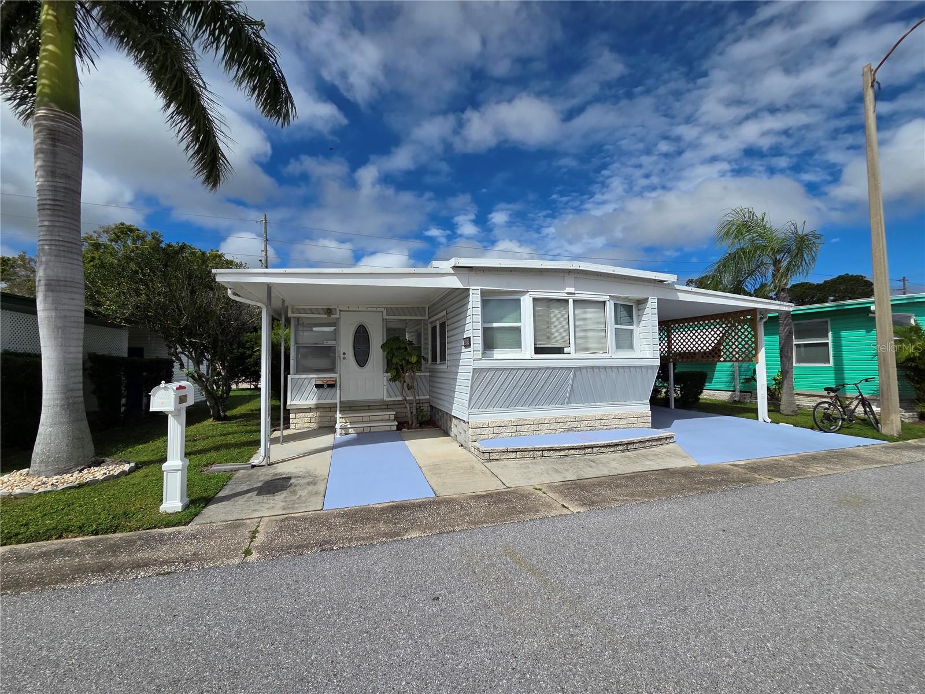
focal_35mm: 13
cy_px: 347
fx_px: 347
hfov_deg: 106.2
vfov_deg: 89.9
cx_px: 462
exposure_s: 1/5102
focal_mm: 2.2
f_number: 2.2
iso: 50
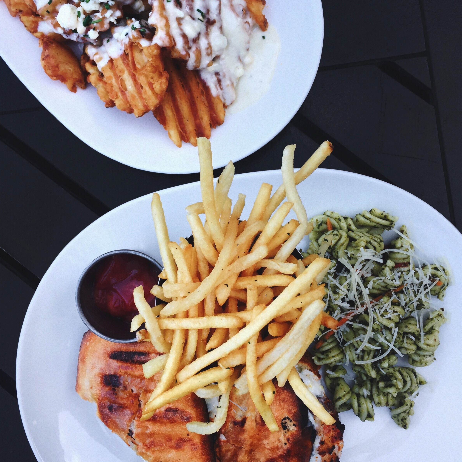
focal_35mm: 35
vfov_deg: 47.1
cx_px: 228
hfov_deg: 47.2
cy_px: 201
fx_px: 528
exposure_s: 1/158
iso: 32
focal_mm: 4.15
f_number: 2.2
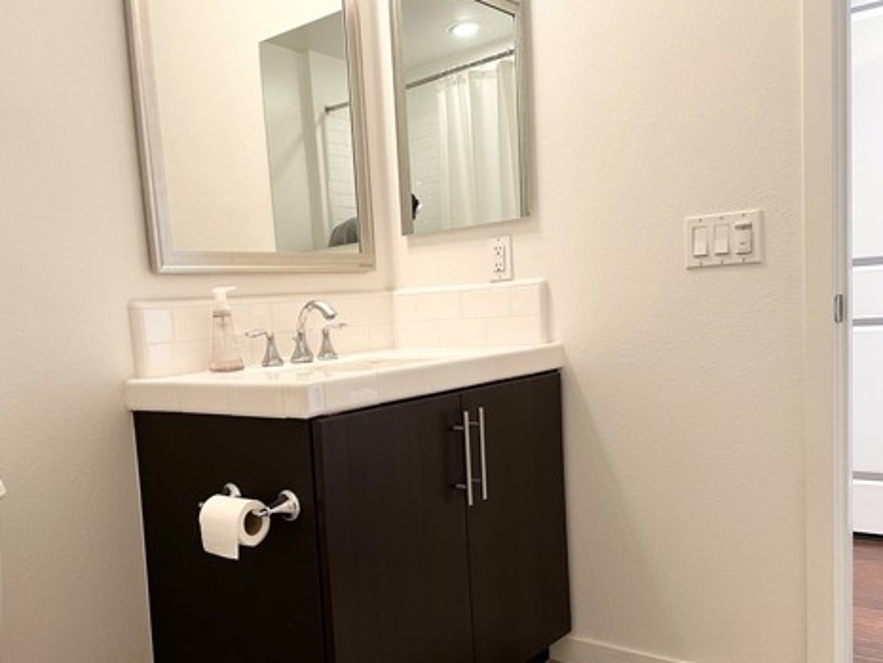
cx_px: 342
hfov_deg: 54.8
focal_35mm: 33
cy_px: 401
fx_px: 842
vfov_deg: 42.7
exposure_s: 1/60
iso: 250
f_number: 1.78
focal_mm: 6.86
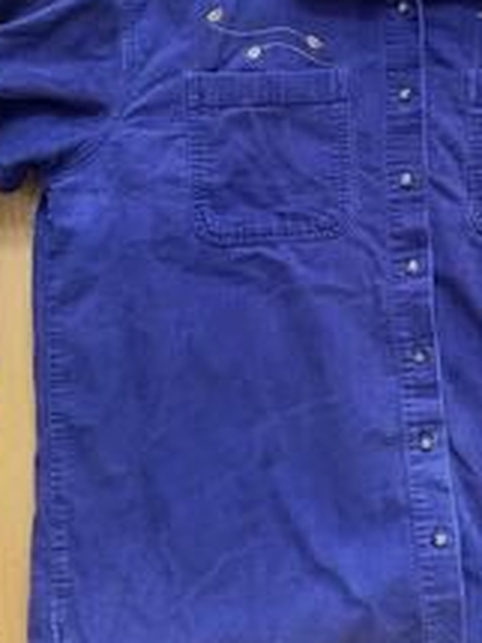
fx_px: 855
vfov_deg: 40.7
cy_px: 206
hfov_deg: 30.7
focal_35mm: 46
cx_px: 383
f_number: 1.8
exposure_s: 1/60
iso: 400
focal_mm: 4.25
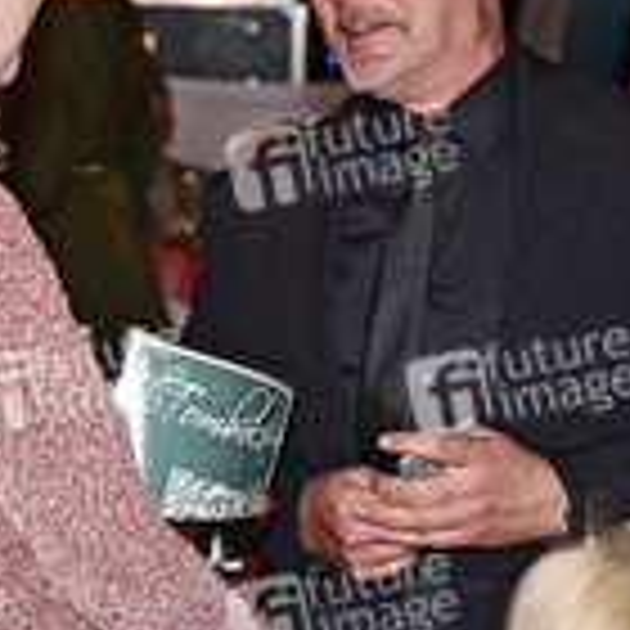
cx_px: 403
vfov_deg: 13.8
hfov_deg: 13.8
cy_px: 270
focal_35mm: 126
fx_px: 2594
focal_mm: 46
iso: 2000
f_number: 3.2
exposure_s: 1/200
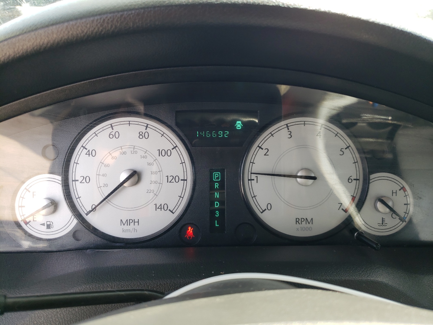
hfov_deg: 67.3
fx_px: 325
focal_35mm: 26
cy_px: 162
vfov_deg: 53.1
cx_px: 216
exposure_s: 1/256
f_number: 1.5
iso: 50
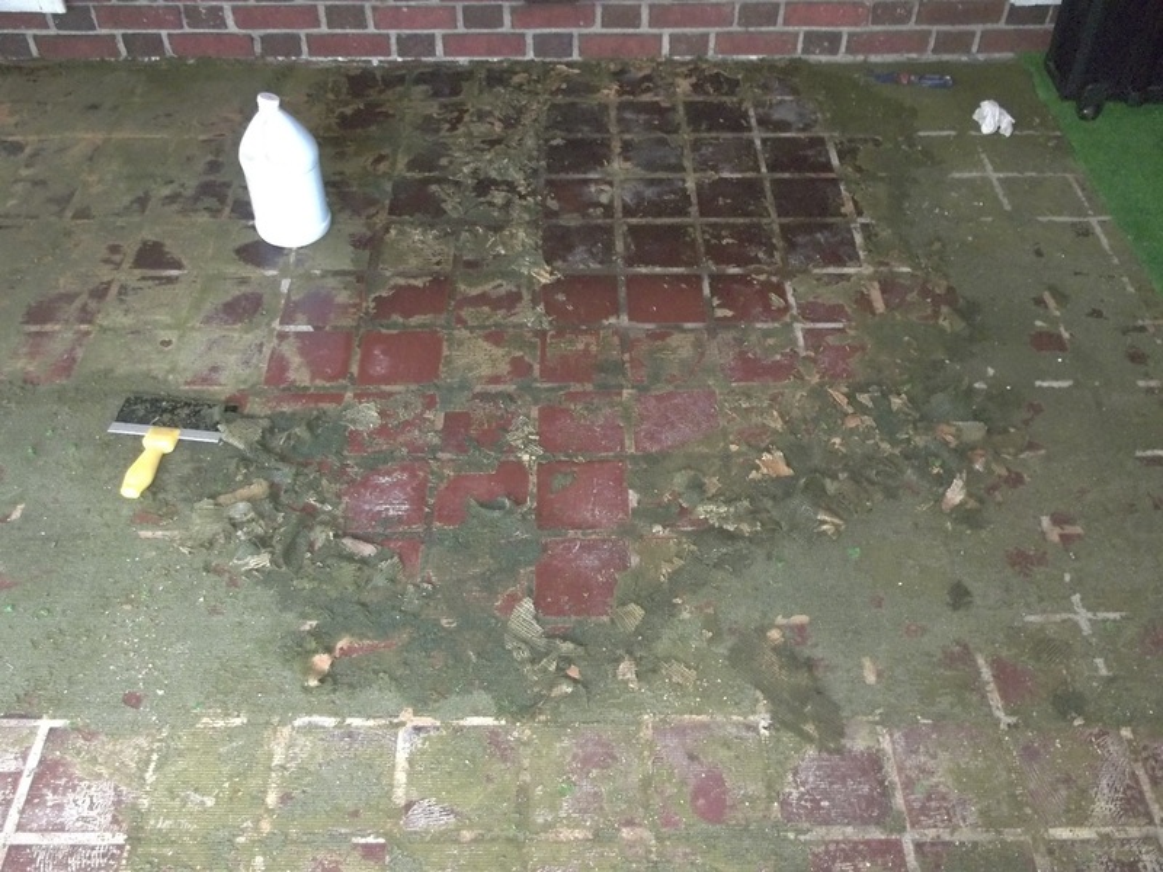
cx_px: 582
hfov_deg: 55.4
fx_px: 1109
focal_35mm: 33
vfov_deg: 42.9
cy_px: 436
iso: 400
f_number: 3.3
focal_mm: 5.9
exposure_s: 1/30
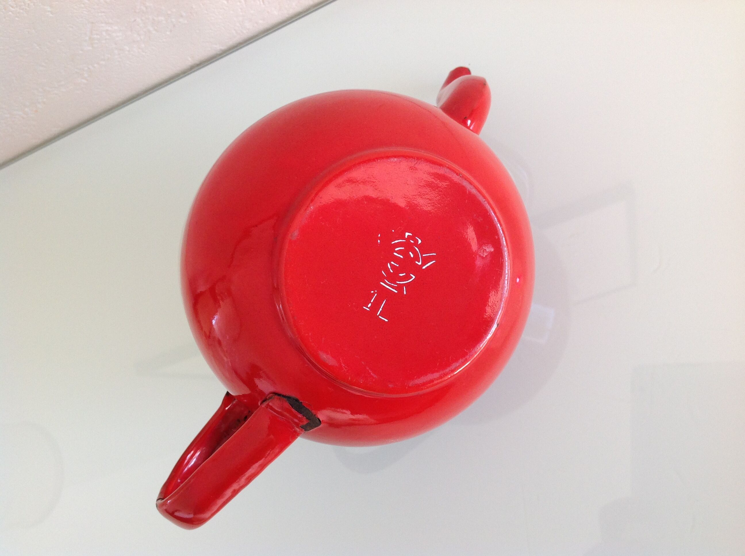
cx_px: 372
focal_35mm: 35
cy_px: 278
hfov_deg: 52.7
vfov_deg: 40.6
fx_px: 752
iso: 64
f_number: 2.4
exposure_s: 1/40
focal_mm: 4.28
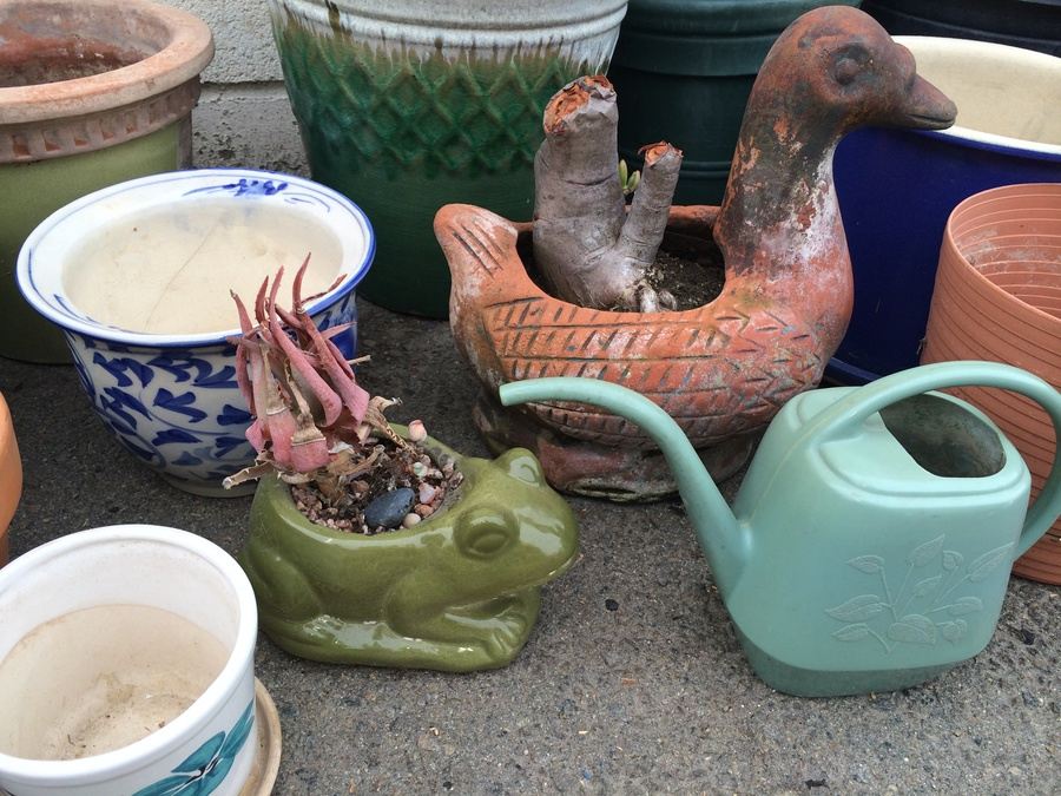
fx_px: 920
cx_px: 530
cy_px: 398
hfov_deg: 60.0
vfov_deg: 46.8
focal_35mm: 30
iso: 40
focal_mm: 4.12
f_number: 2.2
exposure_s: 1/279
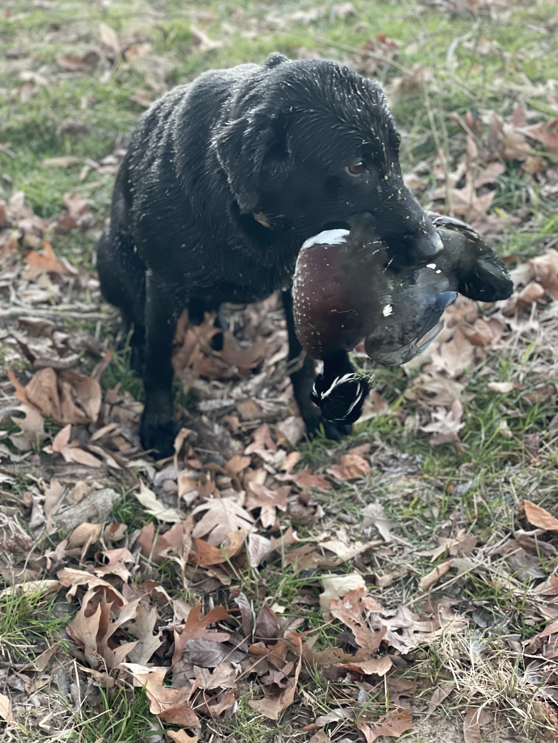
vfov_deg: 34.3
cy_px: 379
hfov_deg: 26.1
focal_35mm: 56
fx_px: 1204
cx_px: 262
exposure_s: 1/40
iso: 250
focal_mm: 6
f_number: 2
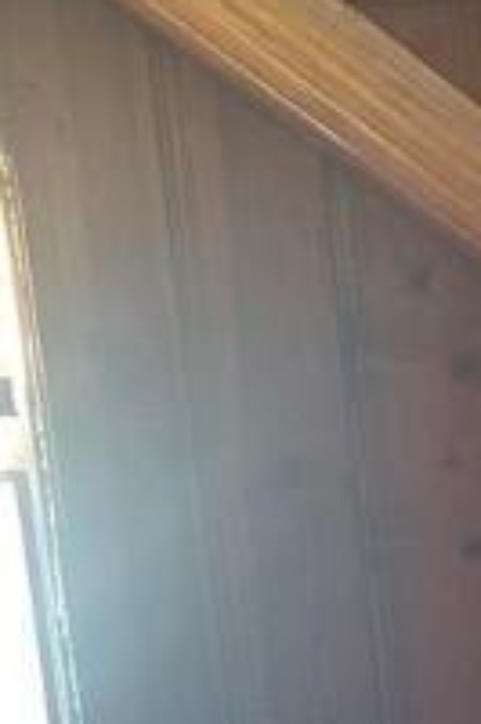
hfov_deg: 13.1
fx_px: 1927
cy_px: 865
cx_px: 799
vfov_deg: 20.0
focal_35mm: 96
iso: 320
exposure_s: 1/60
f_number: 1.78
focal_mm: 6.86
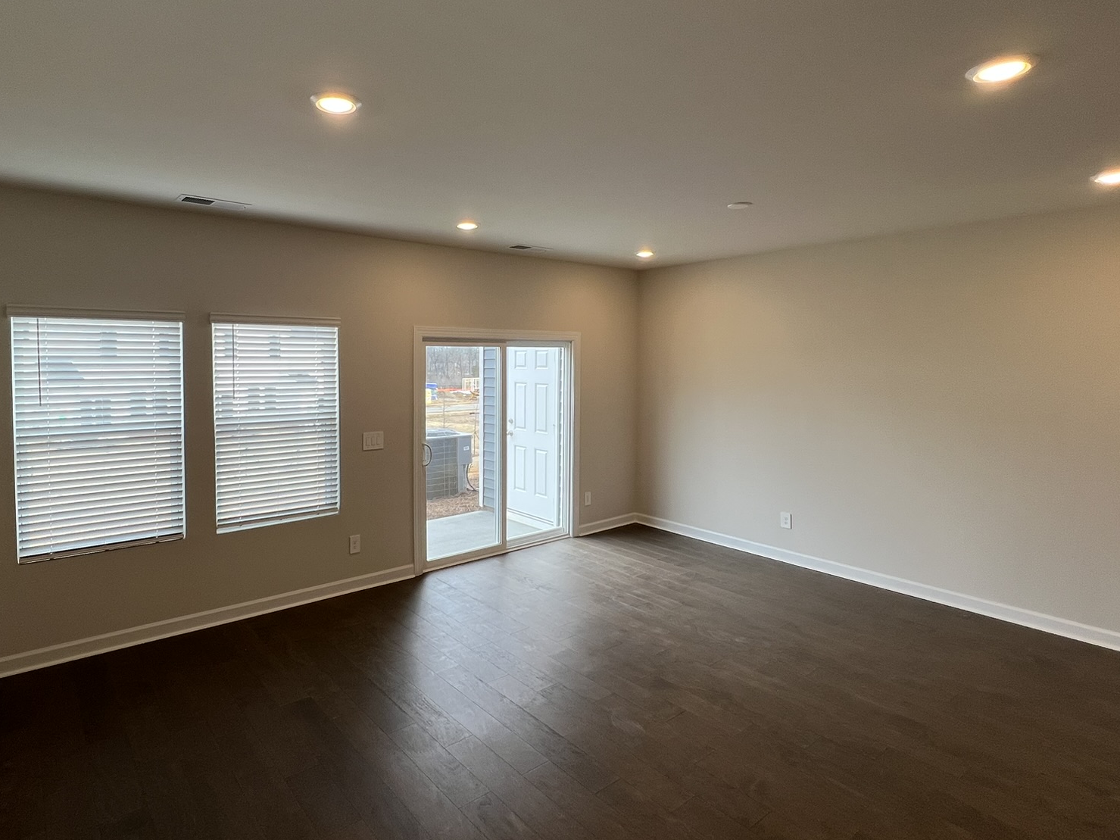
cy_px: 383
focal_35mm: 18
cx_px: 486
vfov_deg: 71.4
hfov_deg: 87.3
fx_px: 582
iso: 50
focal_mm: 1.57
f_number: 1.8
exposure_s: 1/120
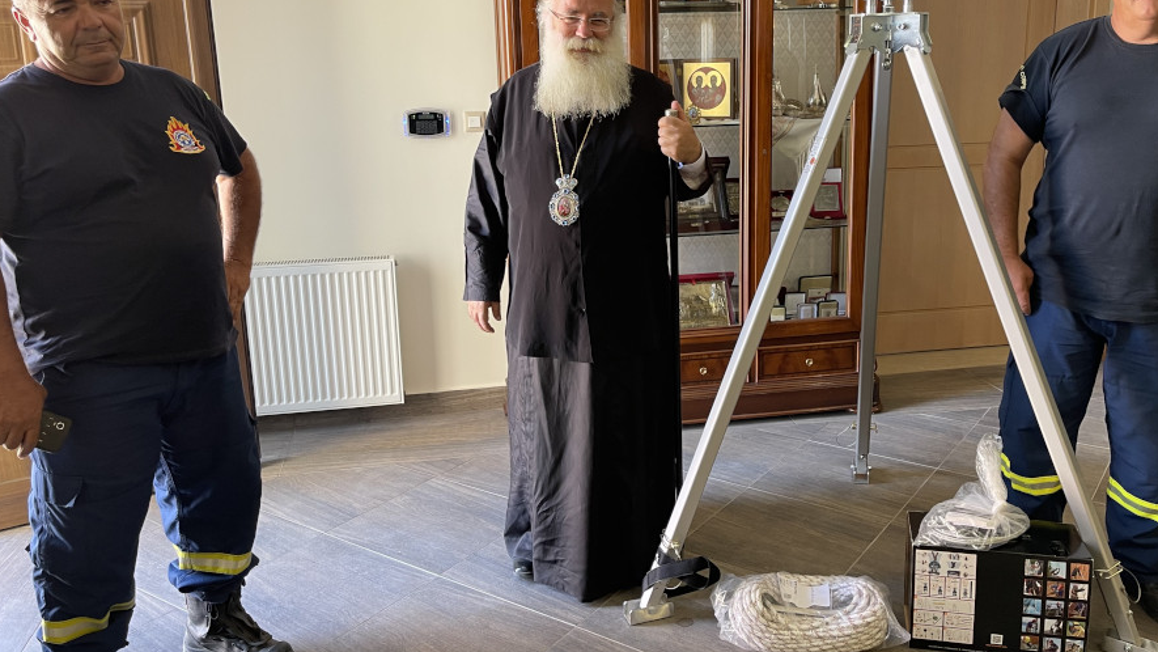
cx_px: 625
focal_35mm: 32
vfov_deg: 36.6
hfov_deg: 60.9
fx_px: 983
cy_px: 266
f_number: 1.6
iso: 80
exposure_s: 1/50
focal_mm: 5.1
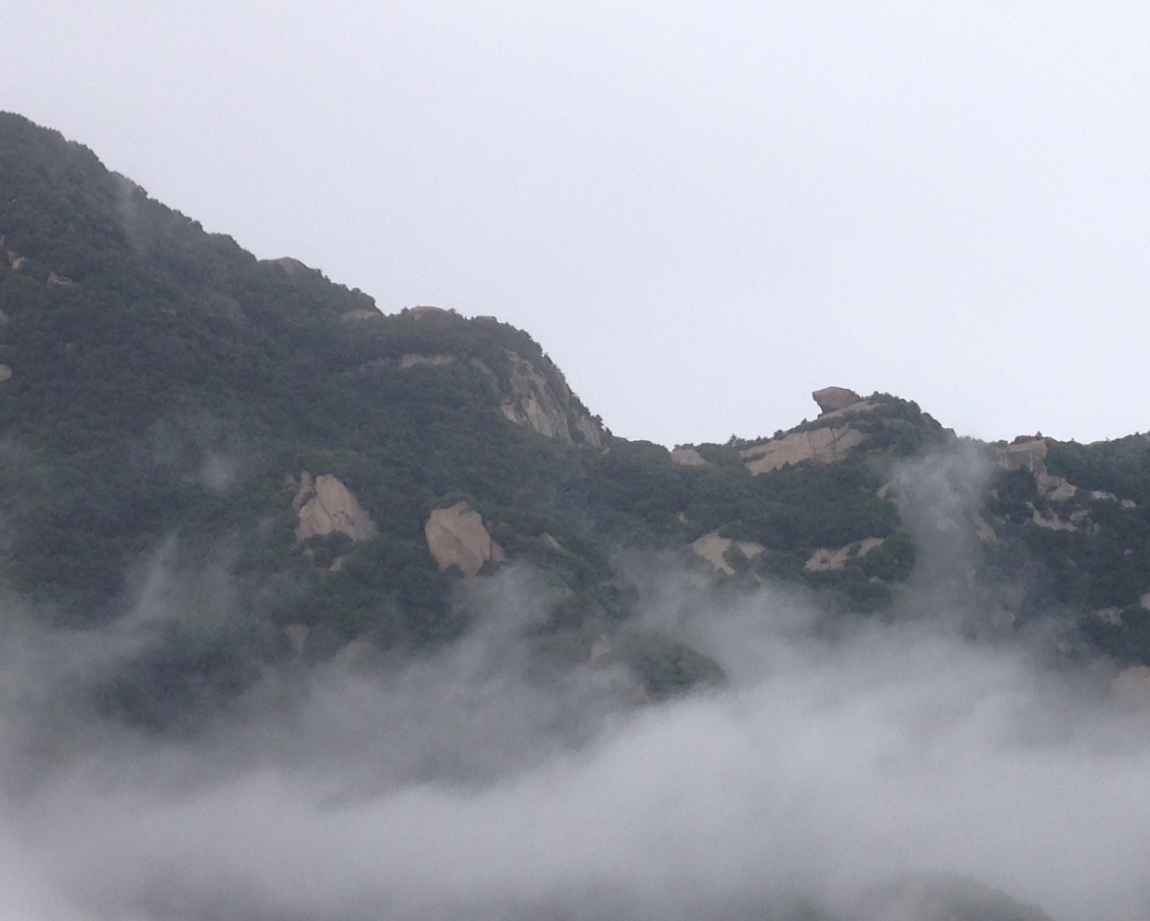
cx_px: 800
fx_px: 2893
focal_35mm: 85
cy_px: 270
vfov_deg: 18.0
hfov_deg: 22.4
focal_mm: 4.12
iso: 50
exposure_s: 1/2169
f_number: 2.4
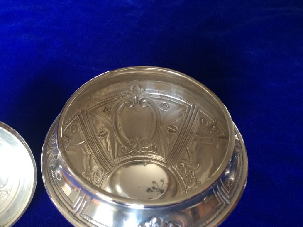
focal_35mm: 37
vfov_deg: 38.5
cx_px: 142
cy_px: 138
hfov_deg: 50.1
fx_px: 324
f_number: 2.2
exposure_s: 1/30
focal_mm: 4.12
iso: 125
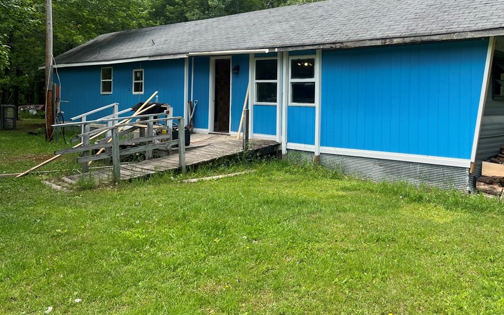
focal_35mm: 36
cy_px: 102
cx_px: 305
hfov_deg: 53.6
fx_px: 494
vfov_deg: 35.0
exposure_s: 1/1048
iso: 50
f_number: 1.5
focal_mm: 5.7
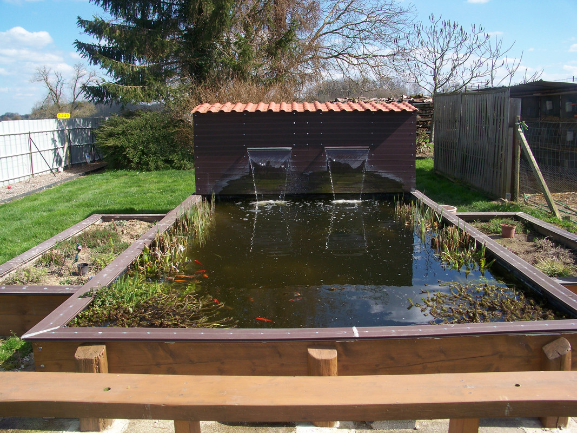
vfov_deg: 42.9
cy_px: 216
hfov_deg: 55.4
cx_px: 288
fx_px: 550
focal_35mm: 33
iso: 64
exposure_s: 1/250
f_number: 5.6
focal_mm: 5.85
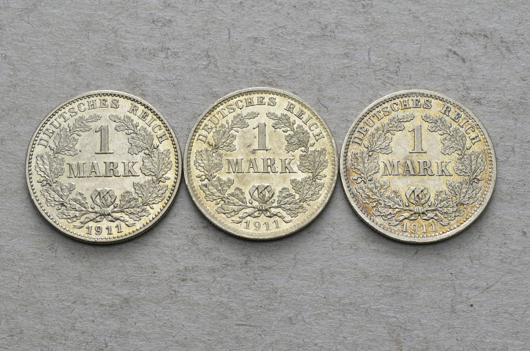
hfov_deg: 24.7
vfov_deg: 16.5
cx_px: 265
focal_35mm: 82
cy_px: 176
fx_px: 1212
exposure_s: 1/250
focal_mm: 55
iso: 400
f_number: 14
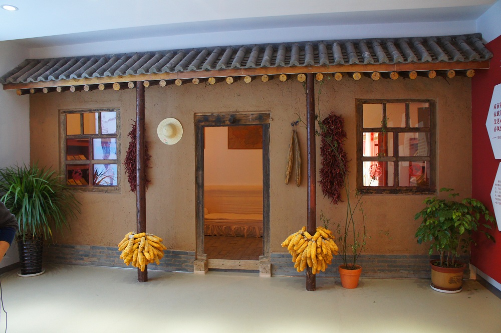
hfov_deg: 67.4
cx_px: 250
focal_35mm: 27
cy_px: 166
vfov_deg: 47.8
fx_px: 375
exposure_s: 1/160
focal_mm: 18
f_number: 4
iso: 1000
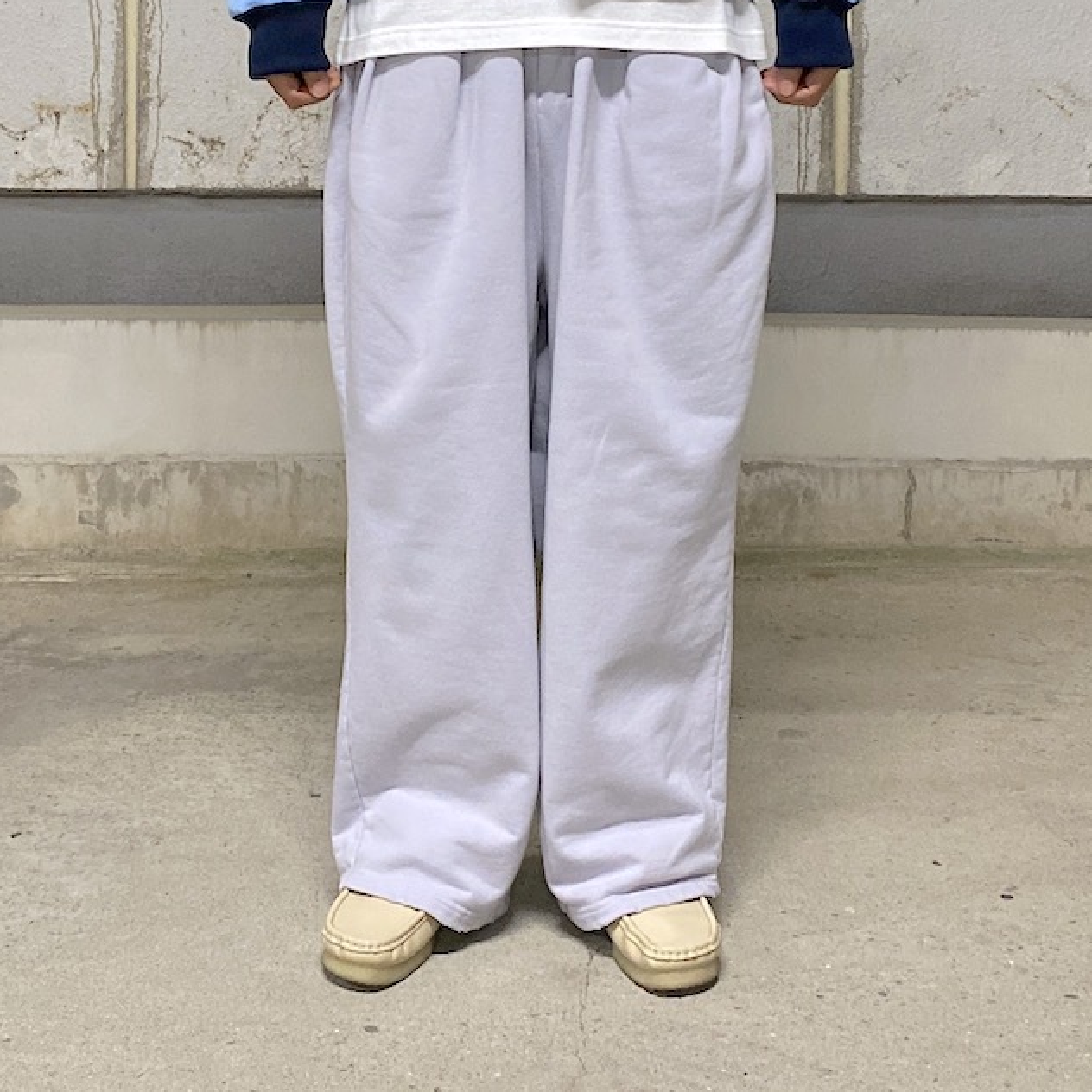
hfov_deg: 52.5
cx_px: 546
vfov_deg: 51.6
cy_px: 367
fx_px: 1106
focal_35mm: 31
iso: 400
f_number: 1.8
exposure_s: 1/33
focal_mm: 4.25
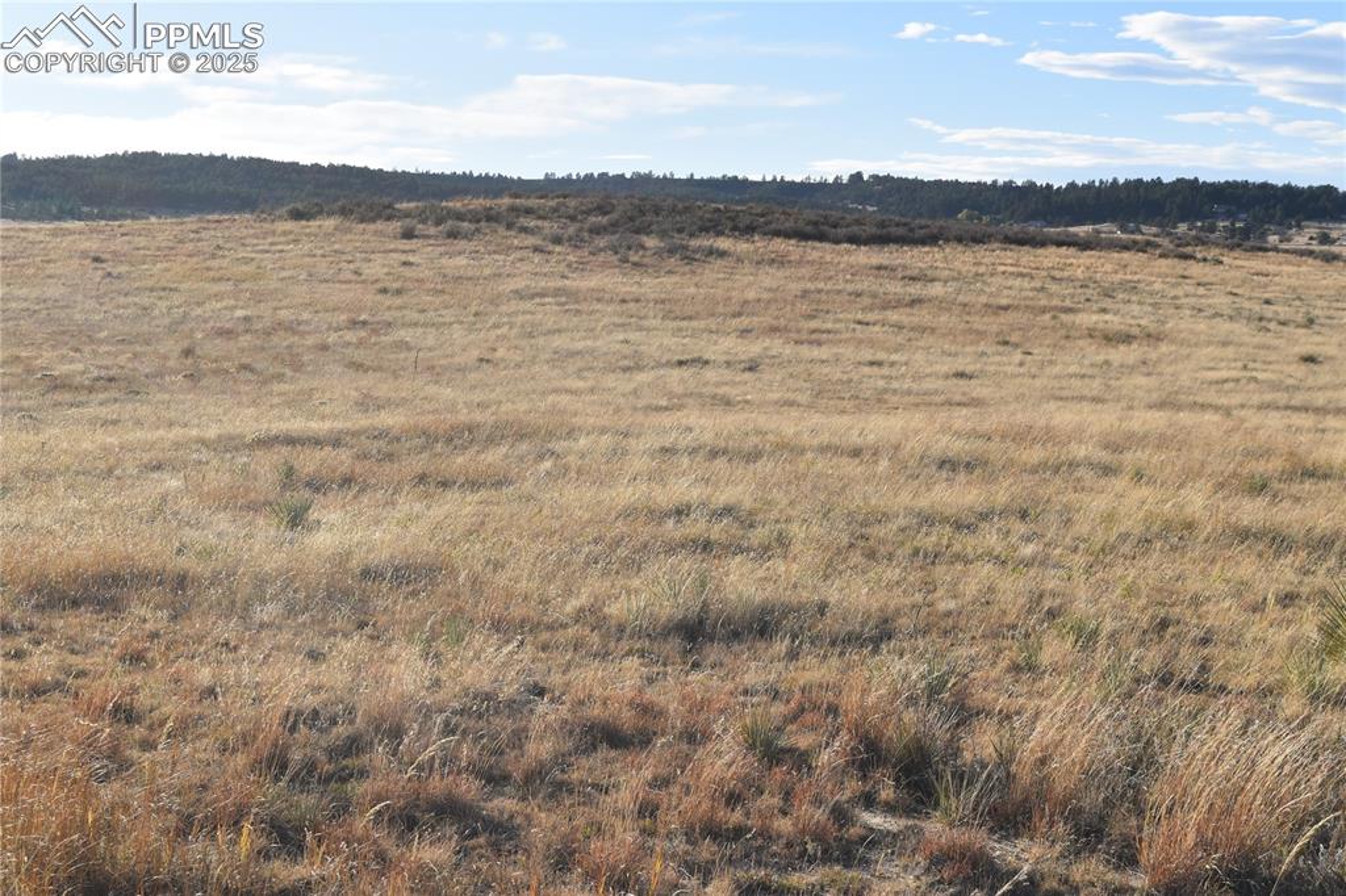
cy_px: 448
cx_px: 673
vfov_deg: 23.8
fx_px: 2130
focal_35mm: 57
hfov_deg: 35.1
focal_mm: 38
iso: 200
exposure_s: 1/400
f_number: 10
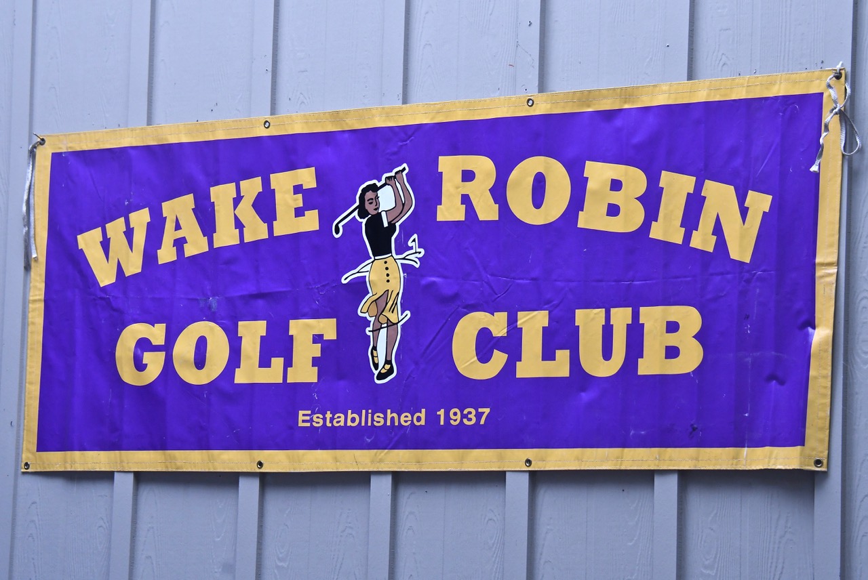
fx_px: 3258
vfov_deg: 10.2
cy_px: 290
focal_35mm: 135
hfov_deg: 15.2
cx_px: 434
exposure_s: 1/250
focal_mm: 90
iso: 1250
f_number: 7.1
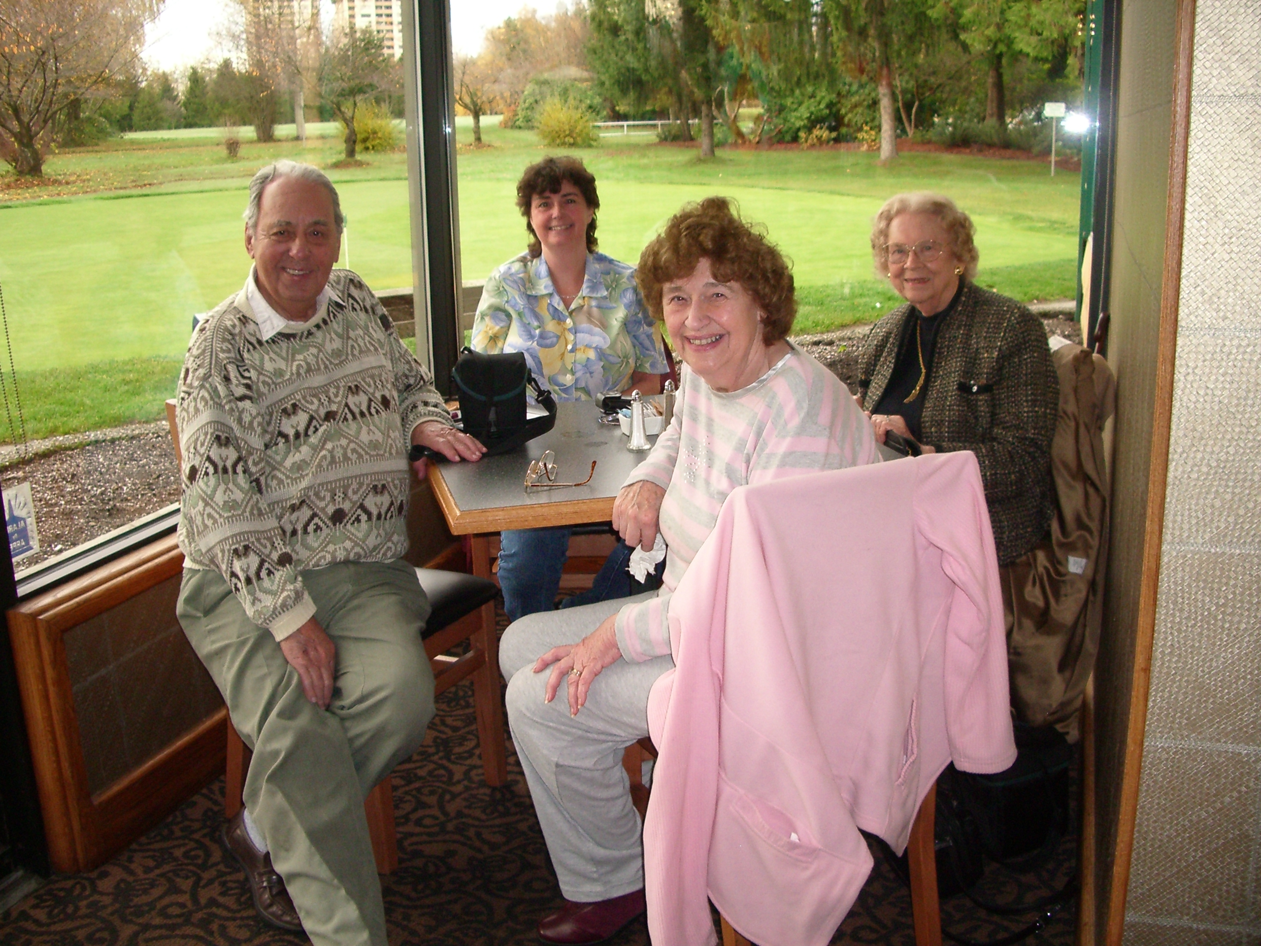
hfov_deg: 52.6
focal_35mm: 35
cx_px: 630
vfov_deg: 40.7
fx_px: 1275
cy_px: 473
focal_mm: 5.8
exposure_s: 1/60
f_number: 2.6
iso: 200
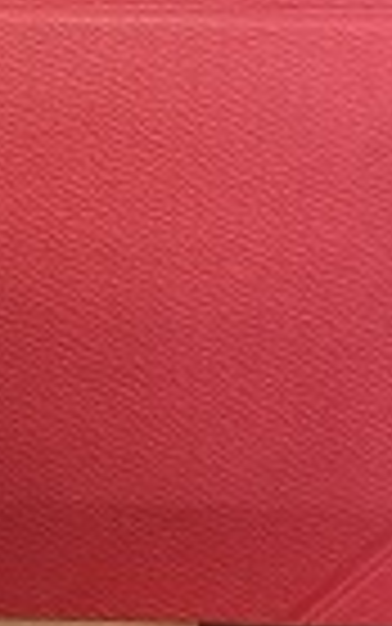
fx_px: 1520
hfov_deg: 14.5
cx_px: 5
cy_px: -162
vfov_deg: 21.3
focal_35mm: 89
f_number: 1.6
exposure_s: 1/50
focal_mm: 4.2
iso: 160
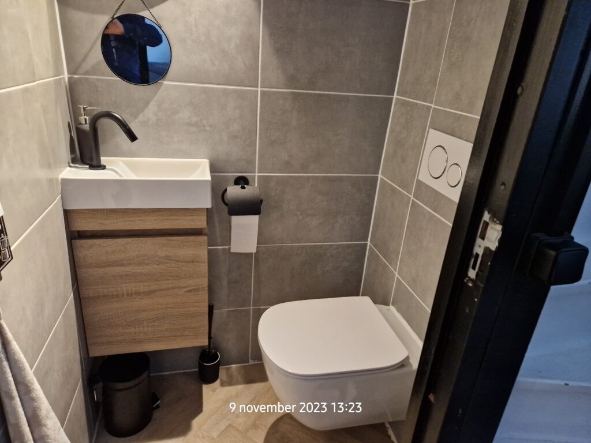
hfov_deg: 73.9
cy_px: 222
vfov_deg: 58.9
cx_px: 296
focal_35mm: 23
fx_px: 393
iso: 400
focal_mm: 5.4
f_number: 1.8
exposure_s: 1/100
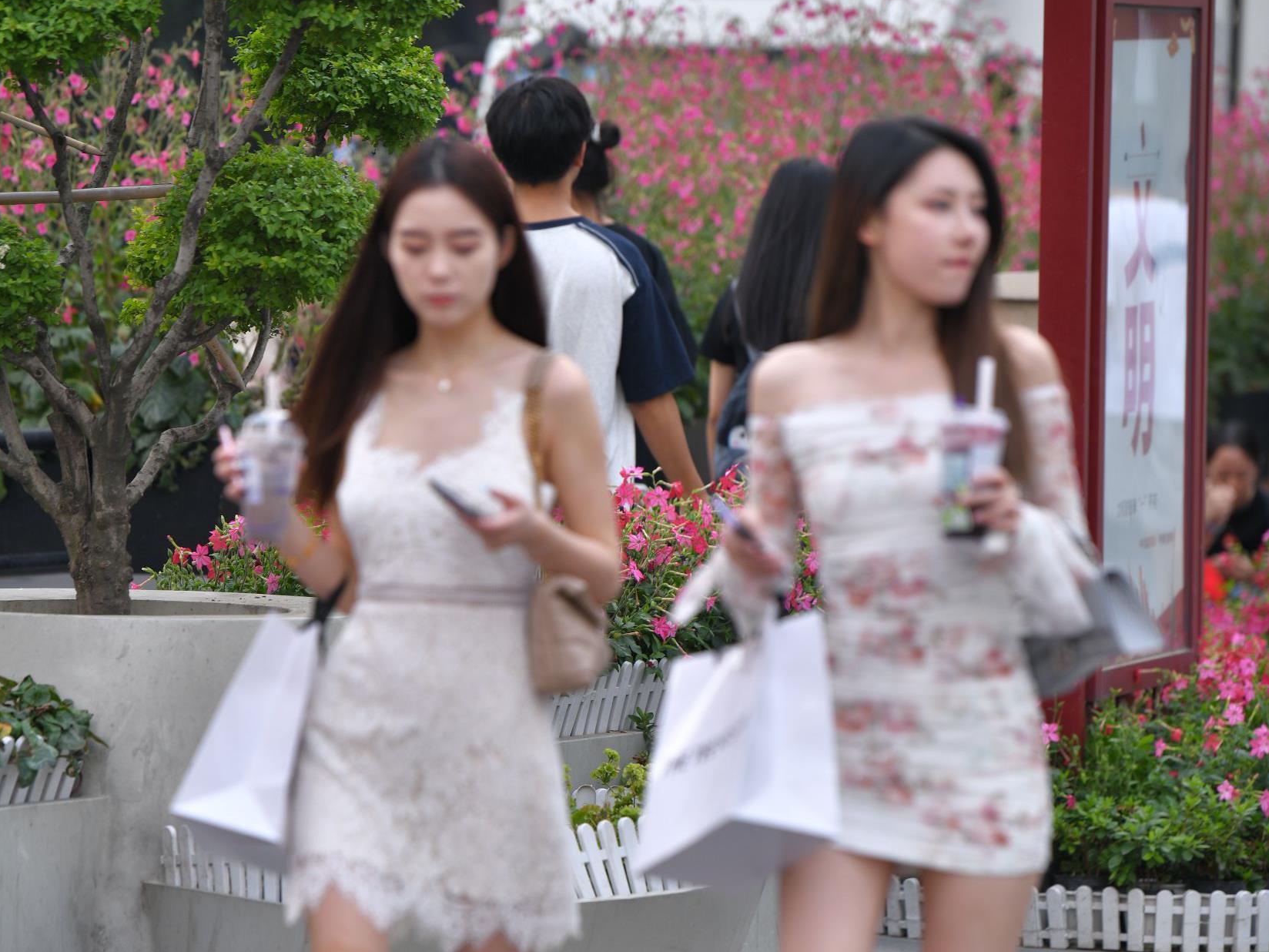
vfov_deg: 5.1
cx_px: 634
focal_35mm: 289
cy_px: 699
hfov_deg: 6.9
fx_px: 10595
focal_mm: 200
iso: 180
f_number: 3.5
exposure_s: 1/500
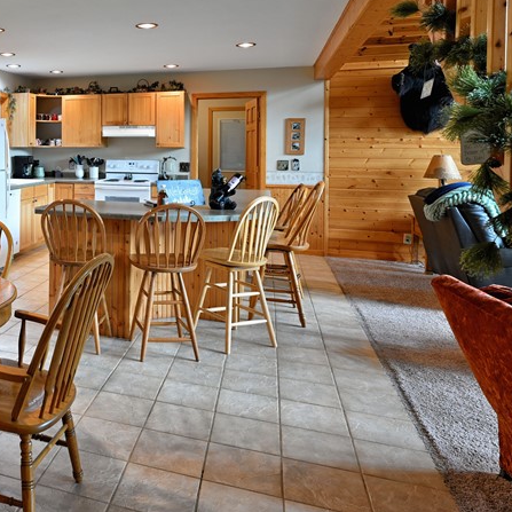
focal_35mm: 33
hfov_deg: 44.5
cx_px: 37
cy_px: 150
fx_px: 552
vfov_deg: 48.4
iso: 200
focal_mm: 16
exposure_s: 1/8
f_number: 5.6
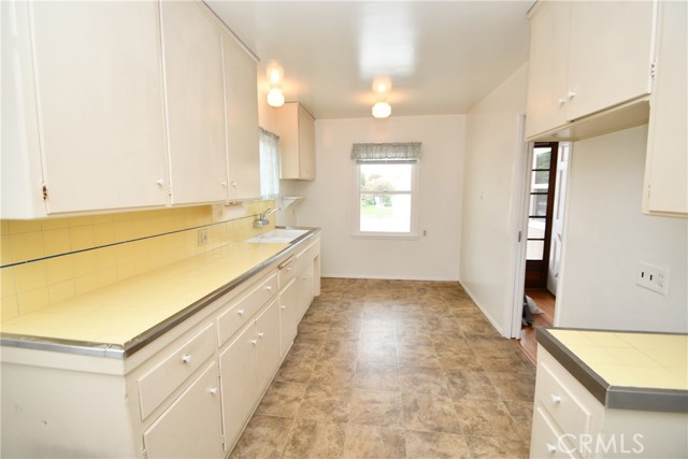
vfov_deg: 77.4
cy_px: 230
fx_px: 287
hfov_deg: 100.4
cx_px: 344
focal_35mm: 15
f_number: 4.5
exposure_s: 1/80
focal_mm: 10
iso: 200
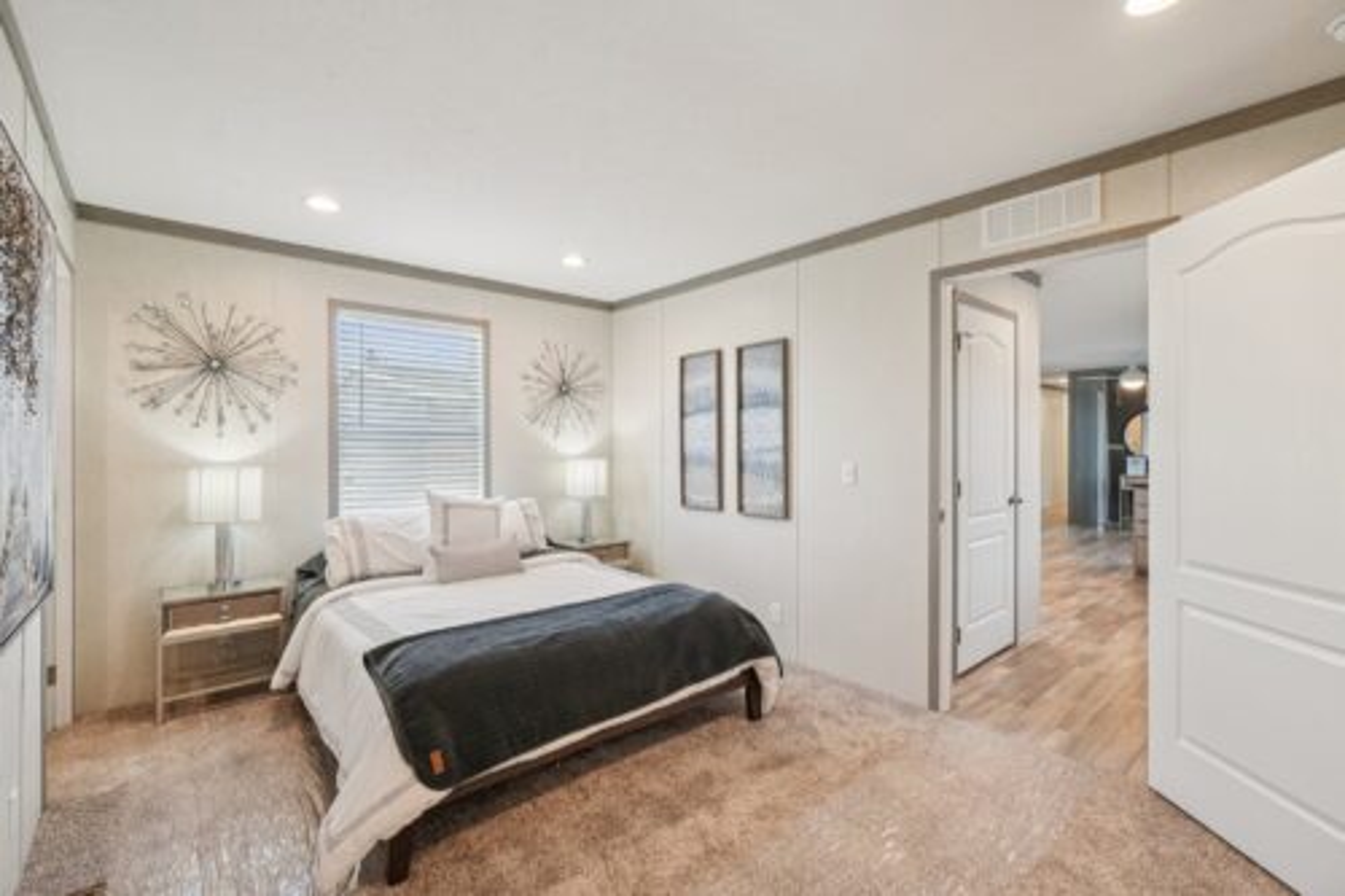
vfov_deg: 77.3
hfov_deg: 100.4
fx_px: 560
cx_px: 672
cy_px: 448
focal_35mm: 15
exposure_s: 1/30
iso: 500
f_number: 8
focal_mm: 10
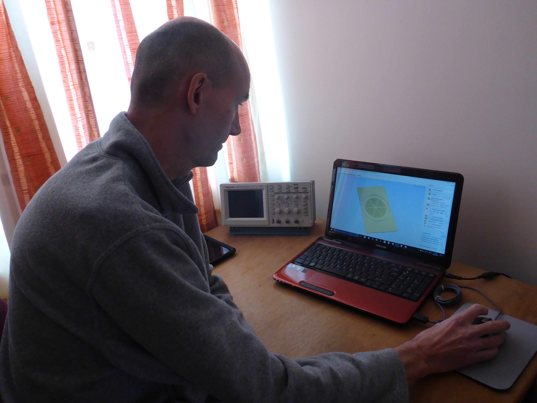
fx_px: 434
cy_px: 202
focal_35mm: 28
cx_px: 268
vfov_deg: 49.7
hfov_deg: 63.4
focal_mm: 4.9
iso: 400
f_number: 3.3
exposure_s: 1/40
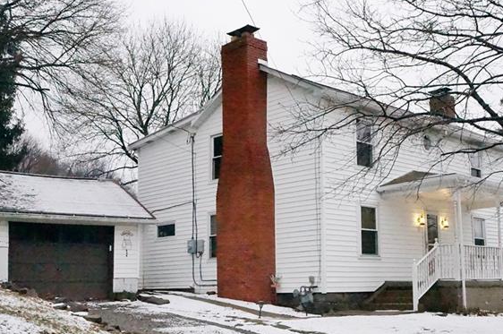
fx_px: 656
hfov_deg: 41.9
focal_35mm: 47
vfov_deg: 28.3
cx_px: 270
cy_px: 230
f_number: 10
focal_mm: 22
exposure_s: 1/250
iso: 12800
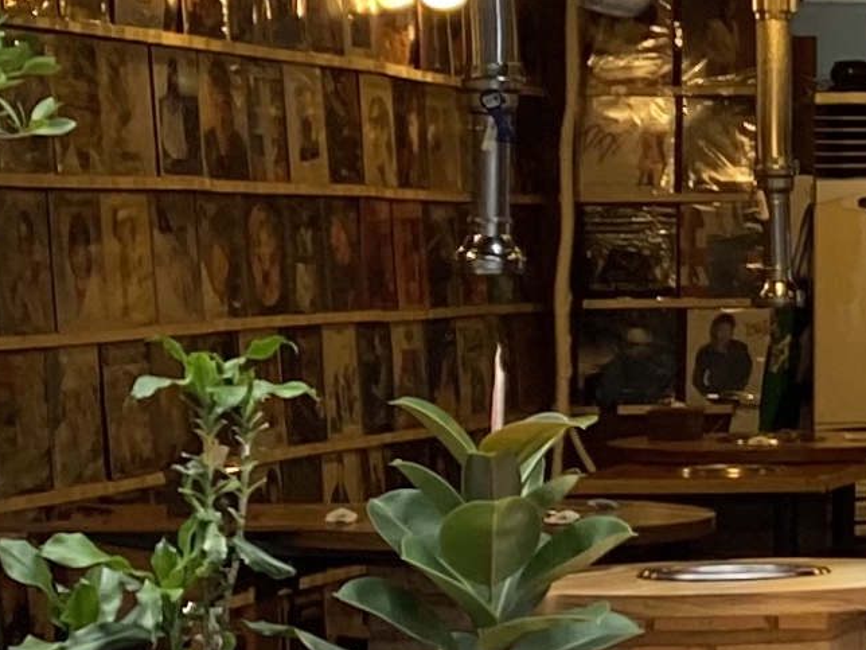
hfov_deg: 11.4
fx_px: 3953
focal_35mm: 158
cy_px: 122
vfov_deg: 9.4
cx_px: 1647
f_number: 1.8
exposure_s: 1/60
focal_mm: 4.25
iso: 80
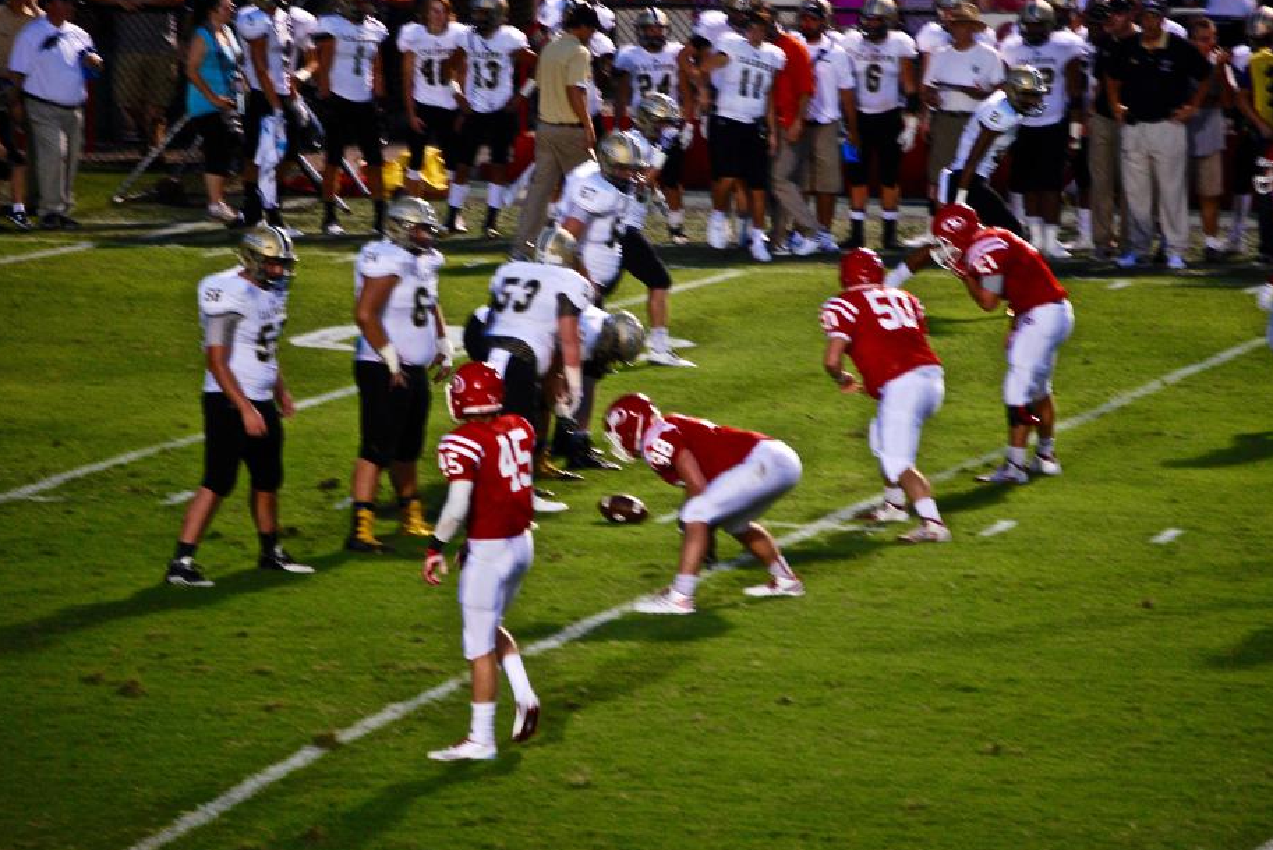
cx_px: 707
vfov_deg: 4.7
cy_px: 389
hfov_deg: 7.0
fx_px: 10422
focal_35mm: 295
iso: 800
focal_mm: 175
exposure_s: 1/50
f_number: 5.6
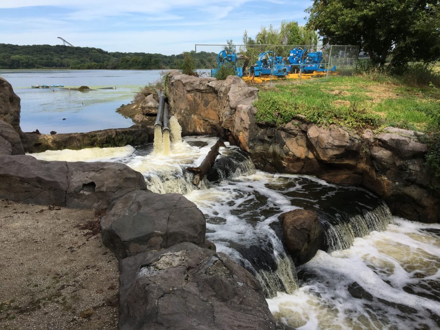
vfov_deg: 48.2
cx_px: 220
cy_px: 165
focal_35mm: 29
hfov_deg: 61.7
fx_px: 369
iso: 25
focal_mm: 4.15
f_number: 2.2
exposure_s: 1/1374
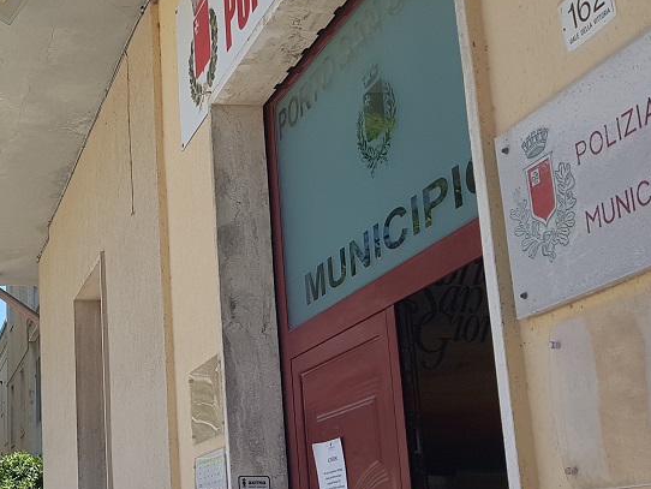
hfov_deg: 31.0
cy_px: 302
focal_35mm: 58
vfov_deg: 25.2
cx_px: 16
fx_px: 1091
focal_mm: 4.2
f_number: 1.7
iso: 40
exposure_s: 1/1232
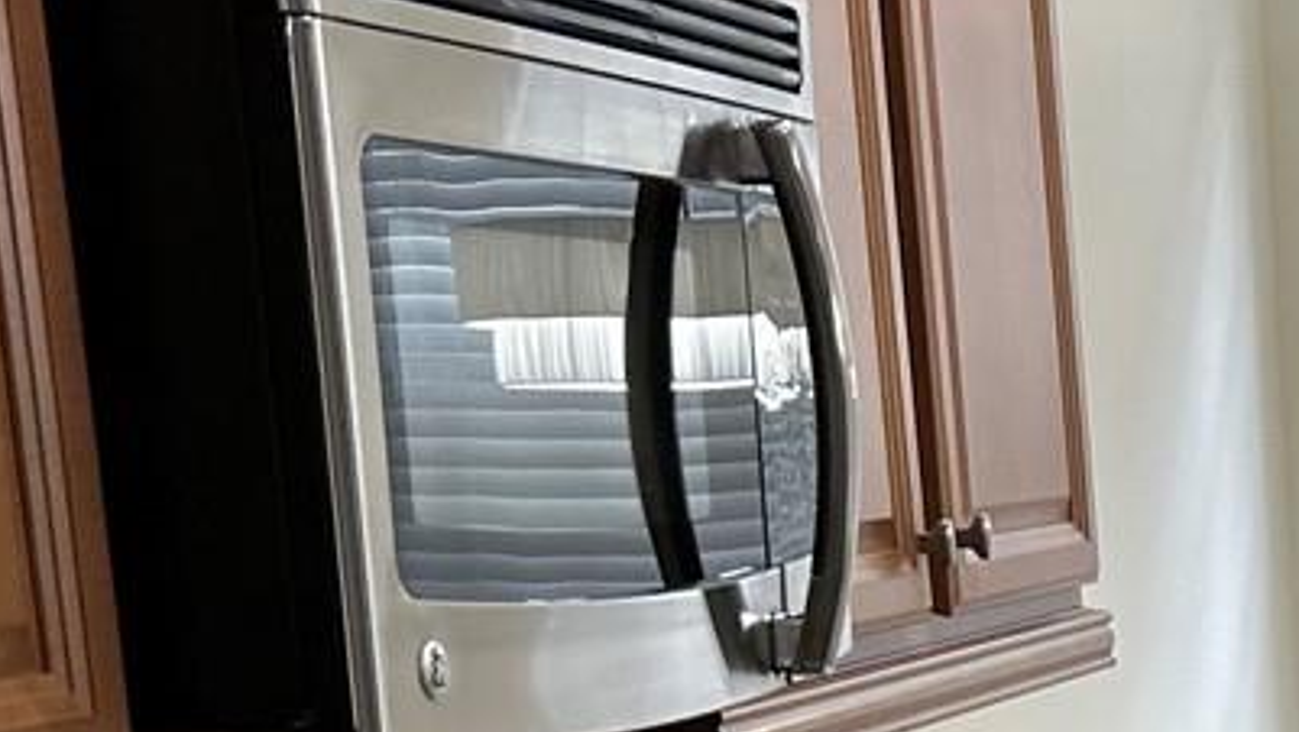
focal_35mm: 113
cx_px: 2005
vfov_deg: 10.3
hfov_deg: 17.0
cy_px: 1202
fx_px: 3894
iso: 100
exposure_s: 1/120
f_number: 1.5
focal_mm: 5.7
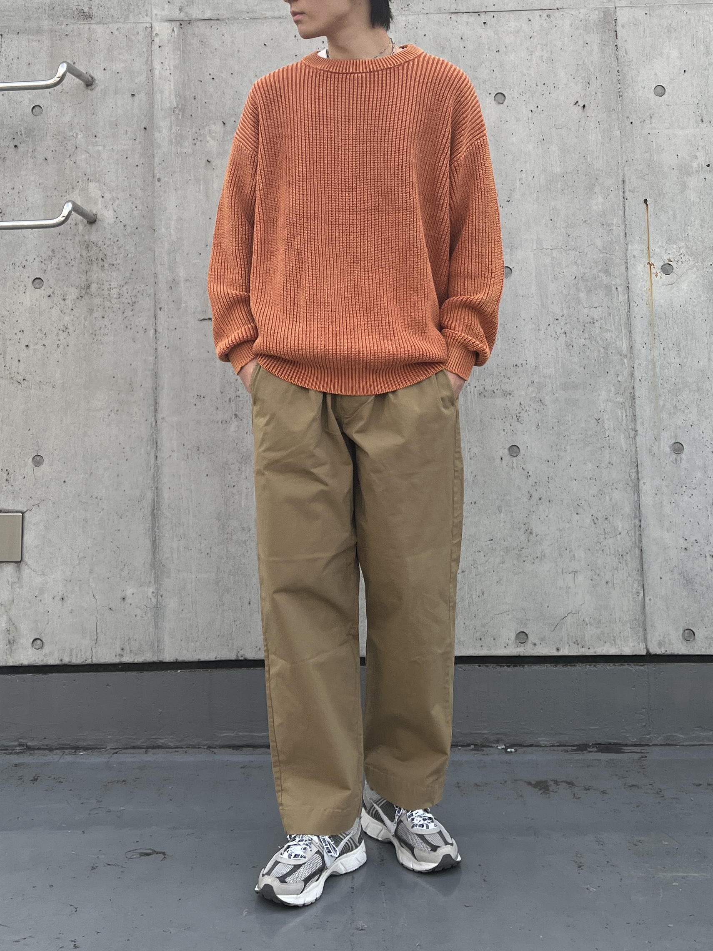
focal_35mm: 26
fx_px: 714
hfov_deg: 53.1
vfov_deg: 67.3
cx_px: 356
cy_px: 476
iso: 50
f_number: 1.6
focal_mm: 5.1
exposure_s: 1/427
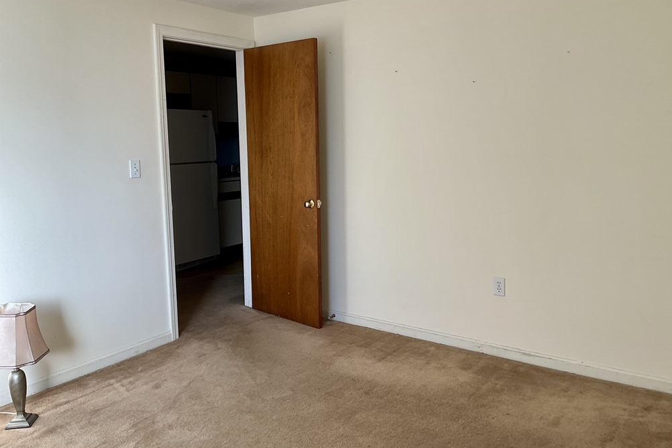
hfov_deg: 60.3
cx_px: 344
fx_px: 579
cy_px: 197
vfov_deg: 42.3
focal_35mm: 31
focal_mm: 3
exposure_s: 1/120
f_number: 1.8
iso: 25
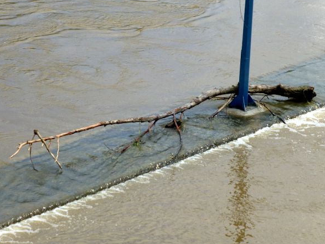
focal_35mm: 204
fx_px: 1915
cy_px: 108
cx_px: 168
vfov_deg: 7.3
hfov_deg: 9.7
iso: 100
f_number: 5.4
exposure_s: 1/400
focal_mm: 31.3
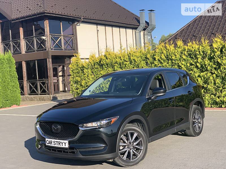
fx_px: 339
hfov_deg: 36.8
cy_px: 84
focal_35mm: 52
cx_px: 113
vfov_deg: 28.0
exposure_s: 1/527
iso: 16
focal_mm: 6
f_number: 2.4
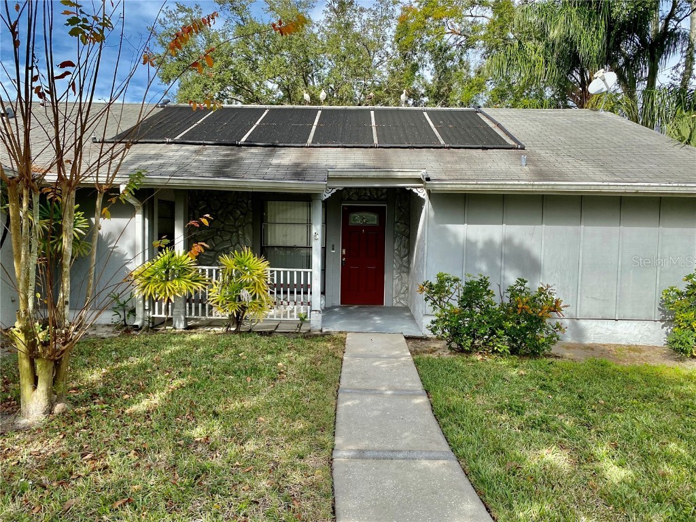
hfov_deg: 67.3
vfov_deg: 53.1
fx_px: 523
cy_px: 261
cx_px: 348
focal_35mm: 26
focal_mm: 4.25
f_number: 1.8
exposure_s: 1/1232
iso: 32
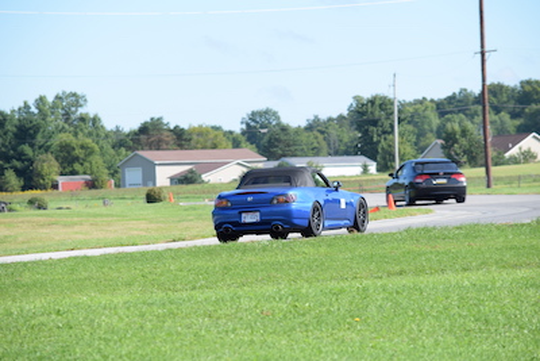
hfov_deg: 9.1
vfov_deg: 6.1
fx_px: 3376
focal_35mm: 225
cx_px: 270
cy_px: 180
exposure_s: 1/320
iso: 160
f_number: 6.3
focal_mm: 150
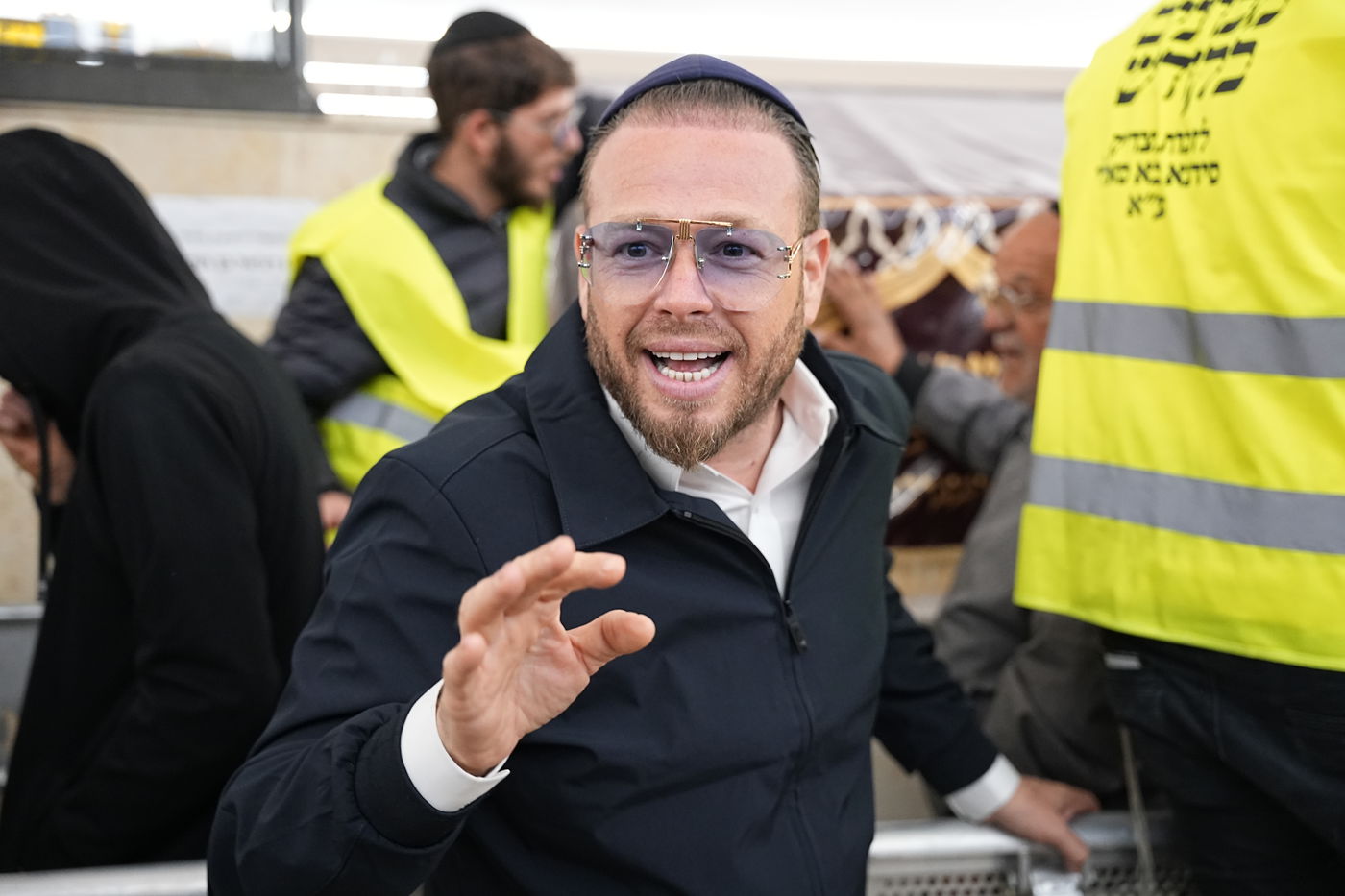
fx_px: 1554
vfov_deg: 32.2
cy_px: 448
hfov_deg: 46.8
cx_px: 672
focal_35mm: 42
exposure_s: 1/320
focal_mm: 41.6
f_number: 2.8
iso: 4000
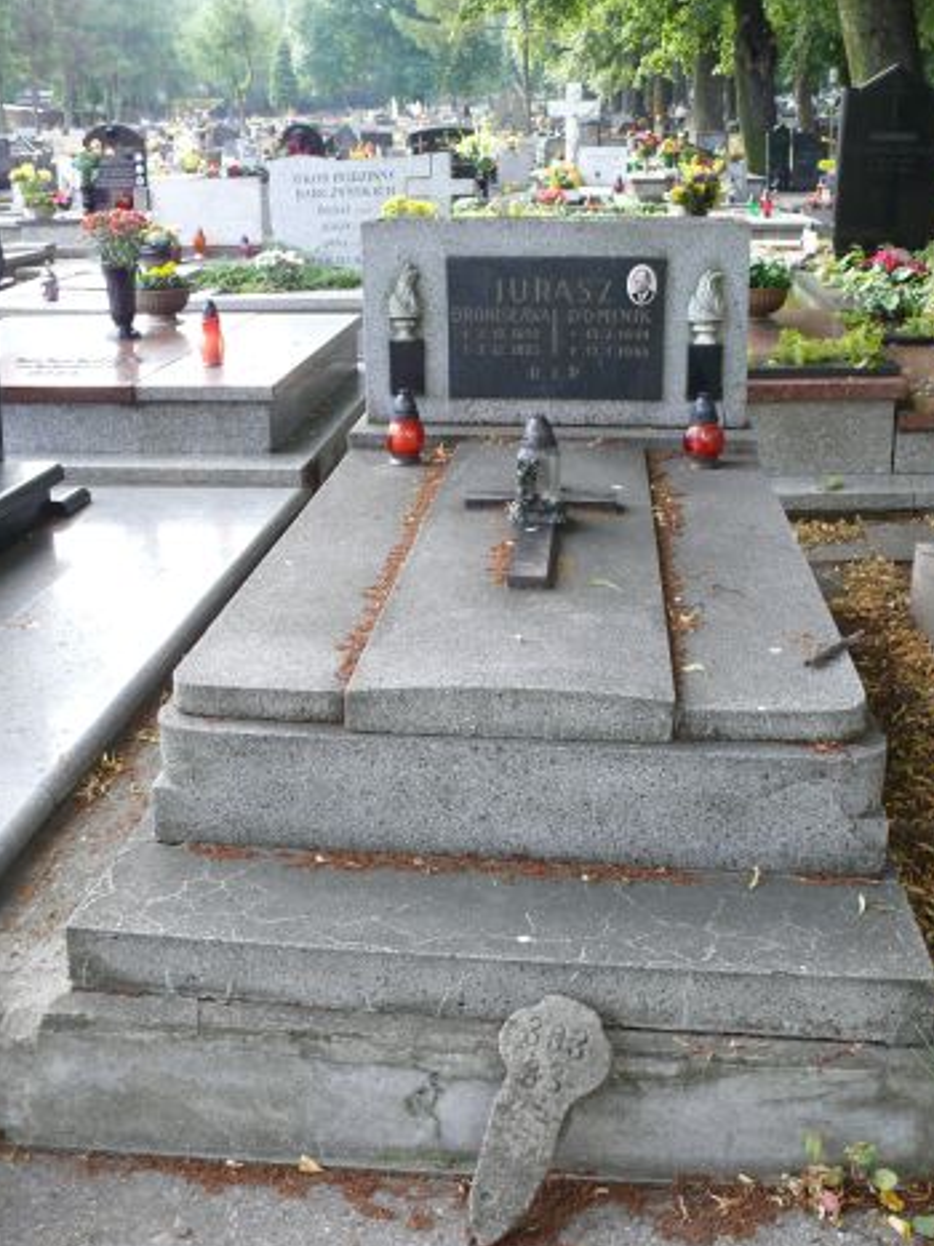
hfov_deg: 39.6
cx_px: 470
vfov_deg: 51.4
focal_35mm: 36
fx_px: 1296
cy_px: 630
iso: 100
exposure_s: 1/80
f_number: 2.8
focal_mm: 7.4
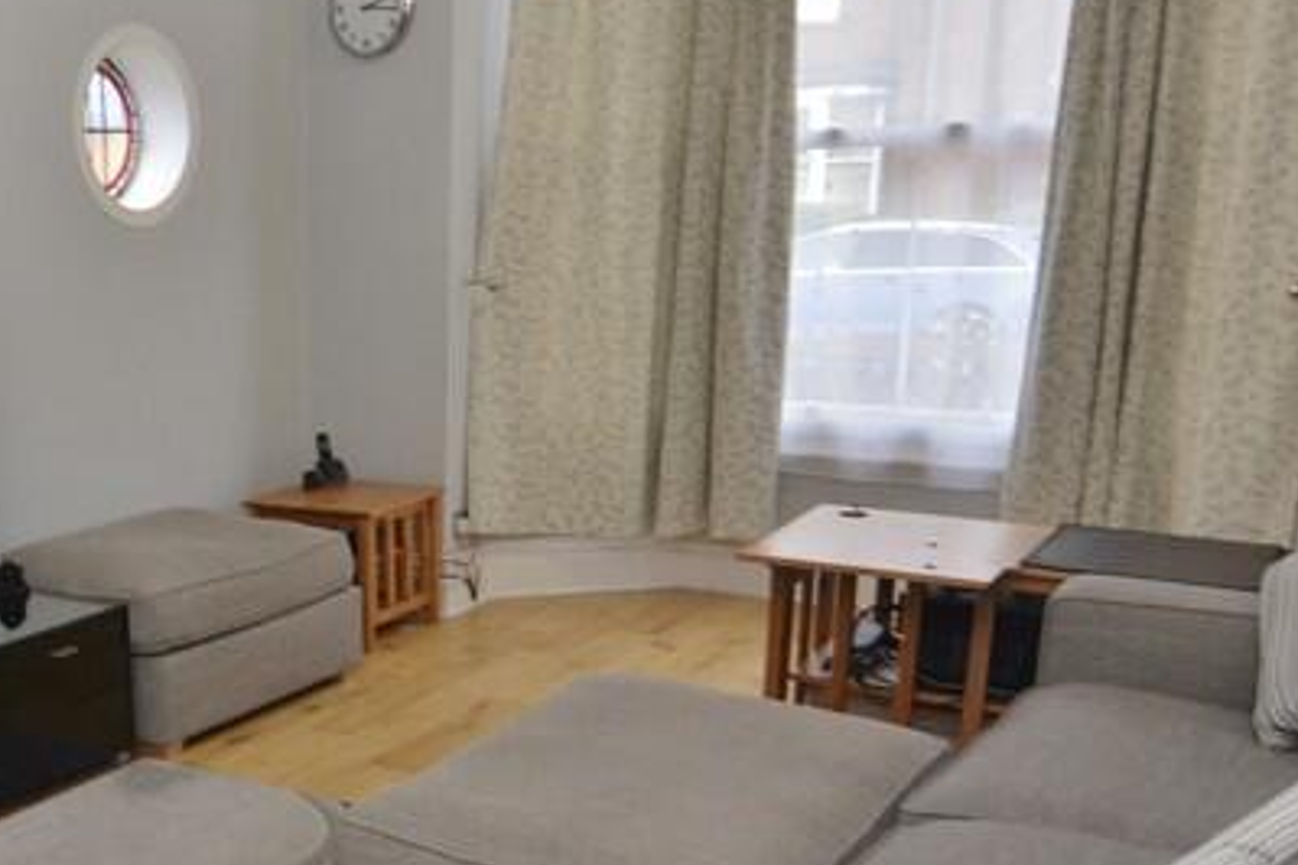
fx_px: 1524
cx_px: 104
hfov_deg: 42.0
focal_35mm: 42
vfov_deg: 31.4
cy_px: 589
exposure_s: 1/60
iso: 800
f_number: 5.6
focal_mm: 11
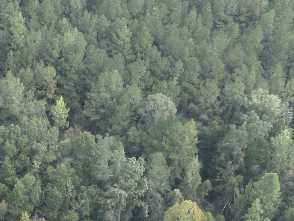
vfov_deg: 16.9
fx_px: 697
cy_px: 289
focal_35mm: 82
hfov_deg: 22.9
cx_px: -1
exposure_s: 1/200
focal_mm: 4.4
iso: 230
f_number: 2.8
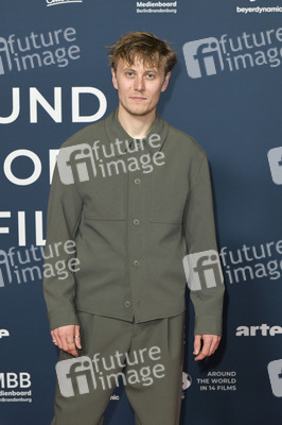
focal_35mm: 62
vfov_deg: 32.4
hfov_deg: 21.9
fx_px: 730
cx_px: 141
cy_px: 212
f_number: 6.3
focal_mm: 62
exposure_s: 1/200
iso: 1600
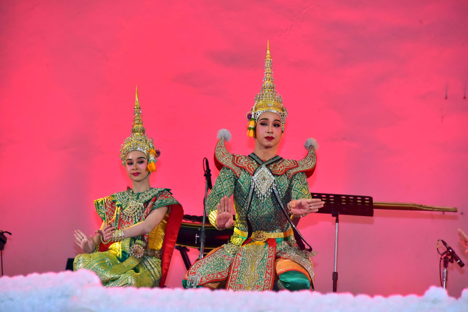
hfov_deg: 10.3
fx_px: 2601
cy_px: 156
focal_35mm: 200
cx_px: 234
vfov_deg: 6.9
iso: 6400
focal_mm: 200
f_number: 7.1
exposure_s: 1/200
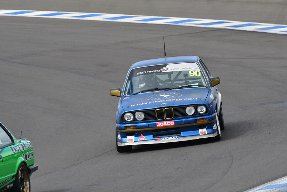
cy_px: 96
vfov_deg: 2.4
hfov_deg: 3.6
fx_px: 4546
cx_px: 144
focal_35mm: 570
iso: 640
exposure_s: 1/640
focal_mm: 380
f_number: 10
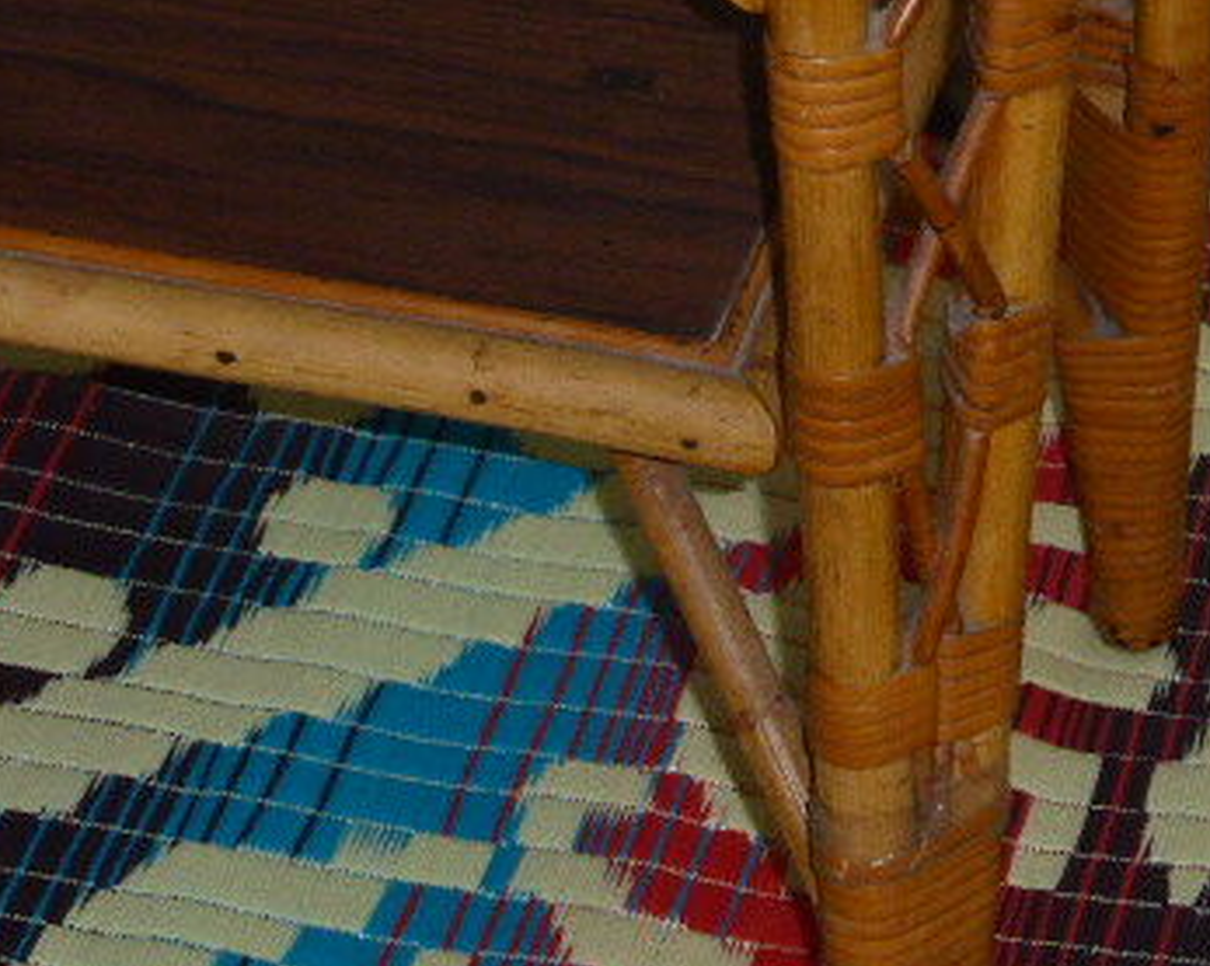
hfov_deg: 9.7
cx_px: 799
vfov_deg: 7.7
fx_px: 7156
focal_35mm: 200
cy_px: 188
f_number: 5.3
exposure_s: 1/60
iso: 400
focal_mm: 18.2
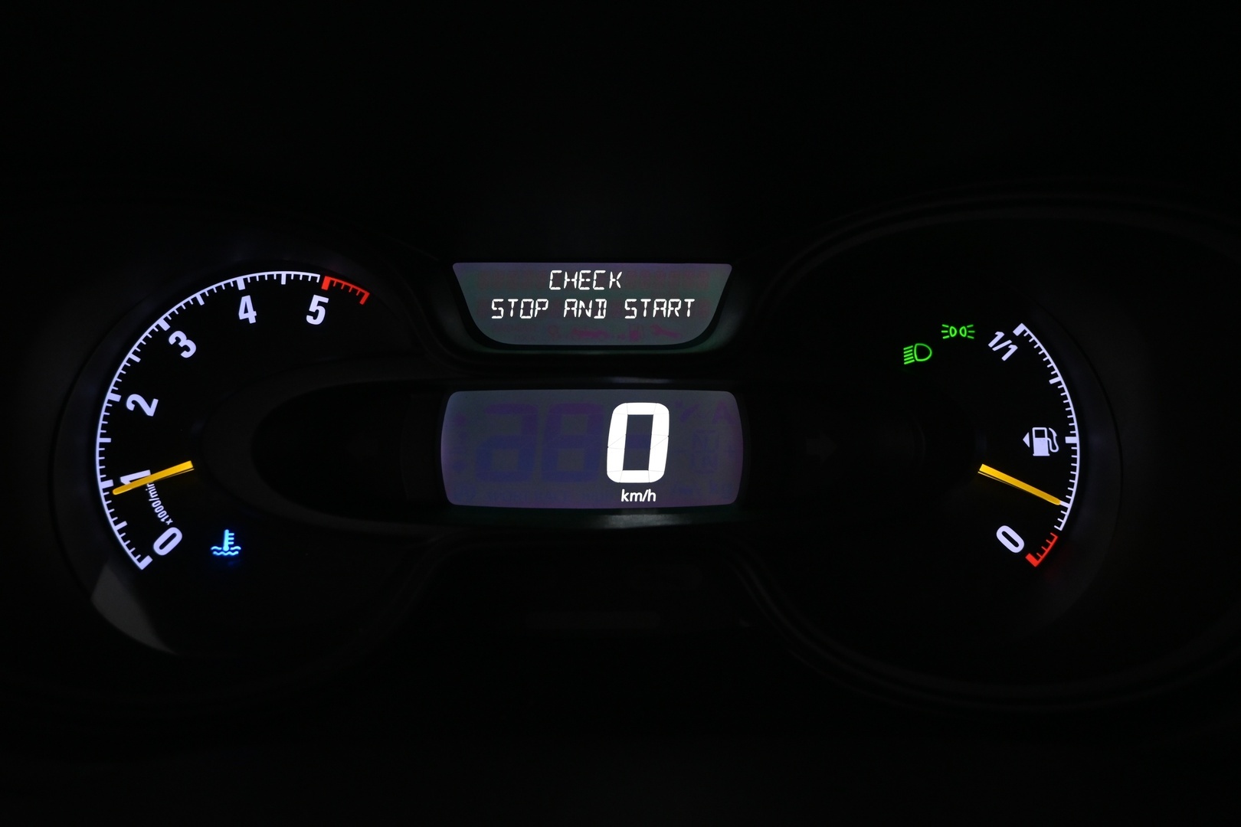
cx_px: 620
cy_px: 414
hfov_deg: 57.2
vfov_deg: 40.0
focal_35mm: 33
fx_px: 1137
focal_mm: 22
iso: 1600
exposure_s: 1/40
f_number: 4
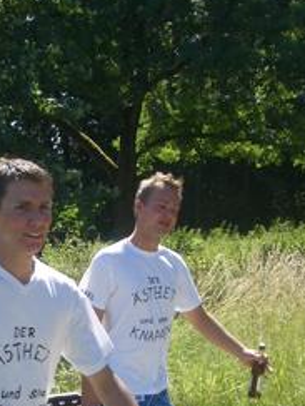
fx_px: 1078
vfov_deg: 21.1
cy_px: 297
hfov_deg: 15.7
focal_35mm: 92
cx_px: -15
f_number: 4.3
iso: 50
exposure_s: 1/250
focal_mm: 5.8
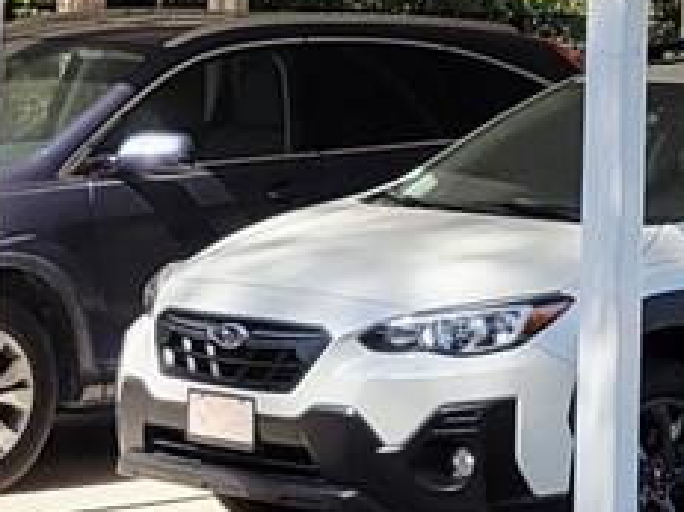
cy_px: -352
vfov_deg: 8.0
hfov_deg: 10.9
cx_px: 675
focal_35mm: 180
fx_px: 3555
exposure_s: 1/1667
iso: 40
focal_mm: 5.4
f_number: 1.8
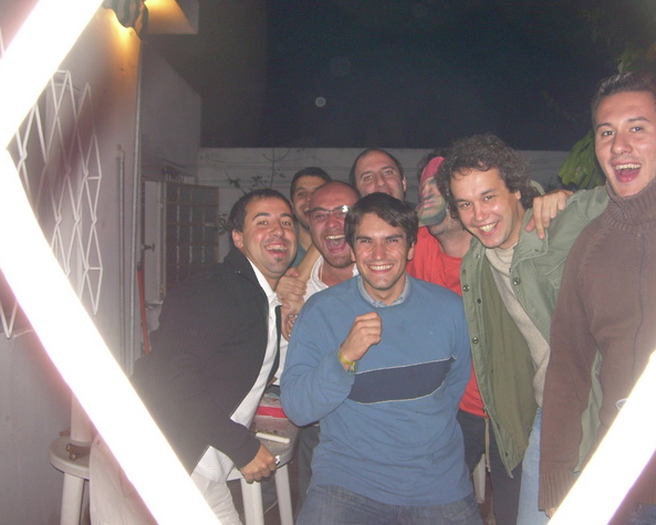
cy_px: 263
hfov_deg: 45.8
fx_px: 777
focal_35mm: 40
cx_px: 341
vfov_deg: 37.4
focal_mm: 6.3
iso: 130
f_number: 2.8
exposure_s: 1/60
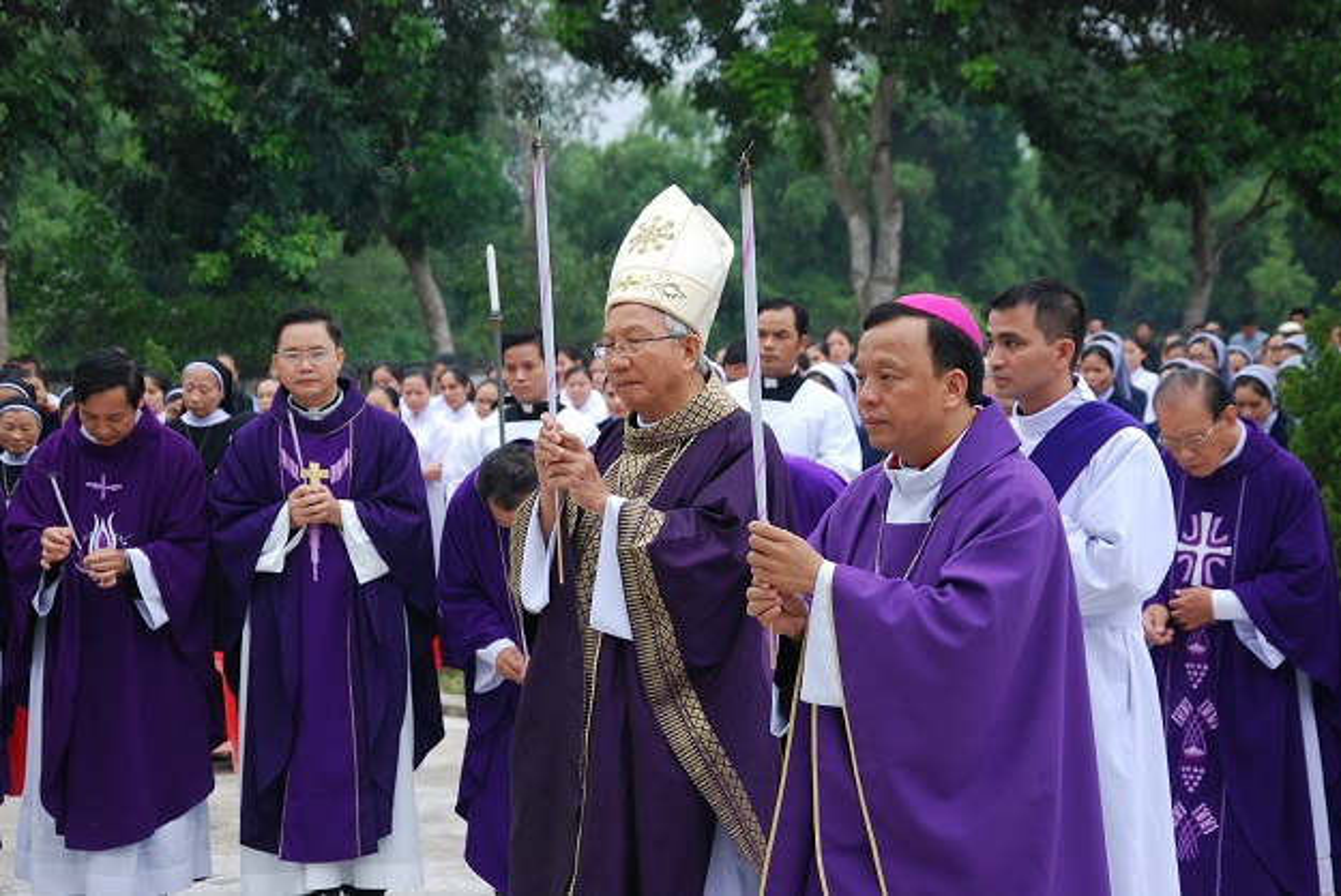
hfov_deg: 21.9
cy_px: 448
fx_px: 3467
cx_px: 670
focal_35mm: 93
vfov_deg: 14.7
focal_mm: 62
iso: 500
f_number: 8
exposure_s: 1/125
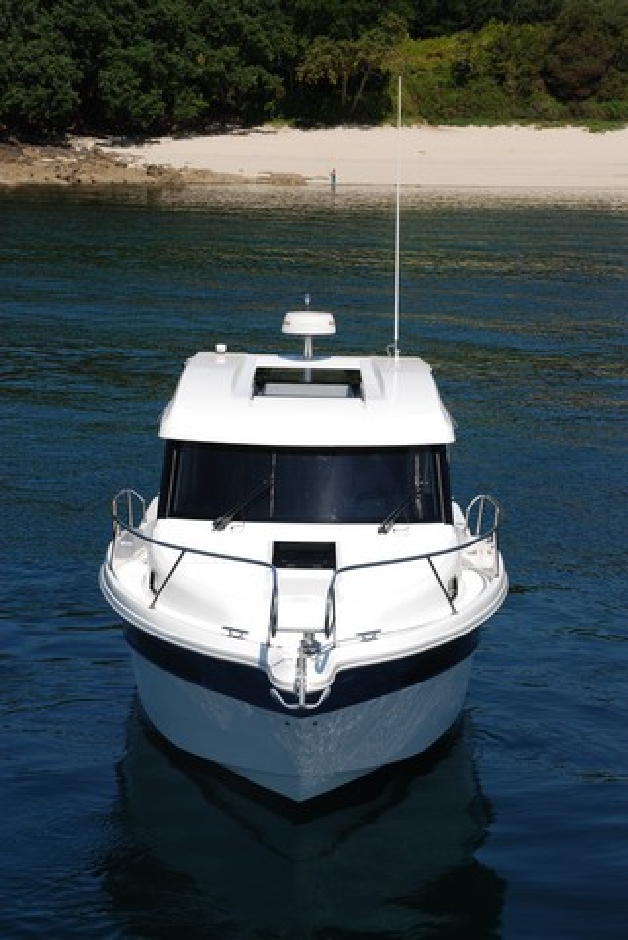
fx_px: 2428
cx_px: 314
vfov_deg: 21.9
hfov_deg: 14.7
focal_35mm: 93
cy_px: 470
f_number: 8
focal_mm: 62
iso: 250
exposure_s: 1/1000
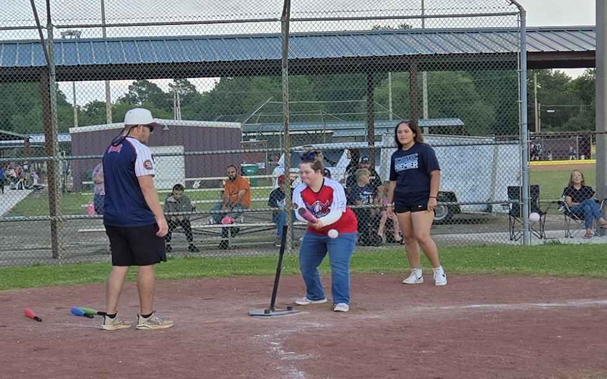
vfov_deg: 49.1
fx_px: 413
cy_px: 215
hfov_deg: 72.6
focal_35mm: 25
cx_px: 300
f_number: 1.8
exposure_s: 1/838
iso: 25
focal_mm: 5.4
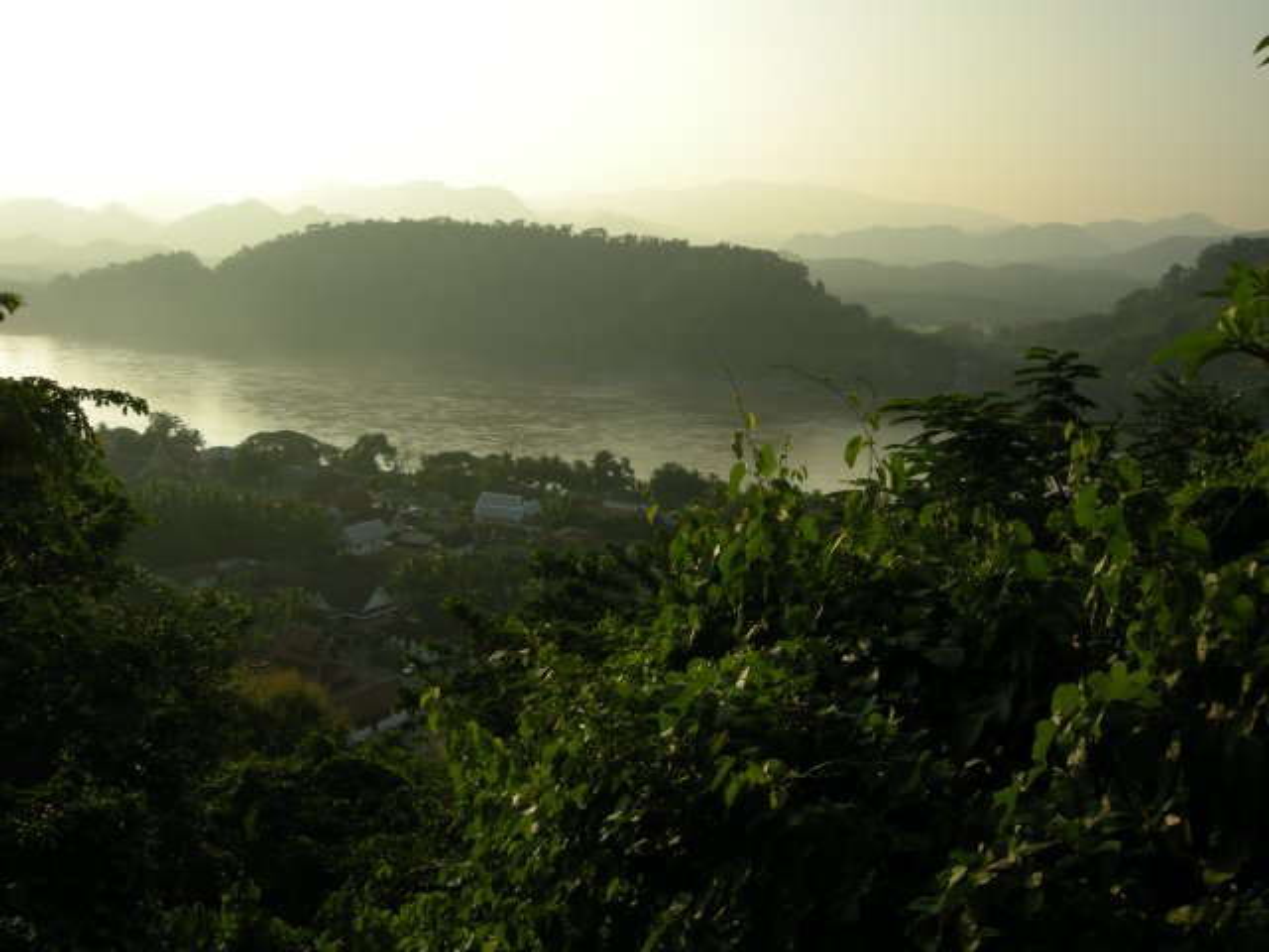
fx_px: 1320
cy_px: 476
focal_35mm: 36
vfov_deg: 39.7
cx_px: 634
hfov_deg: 51.4
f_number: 5.4
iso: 64
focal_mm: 7.5
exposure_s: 1/295
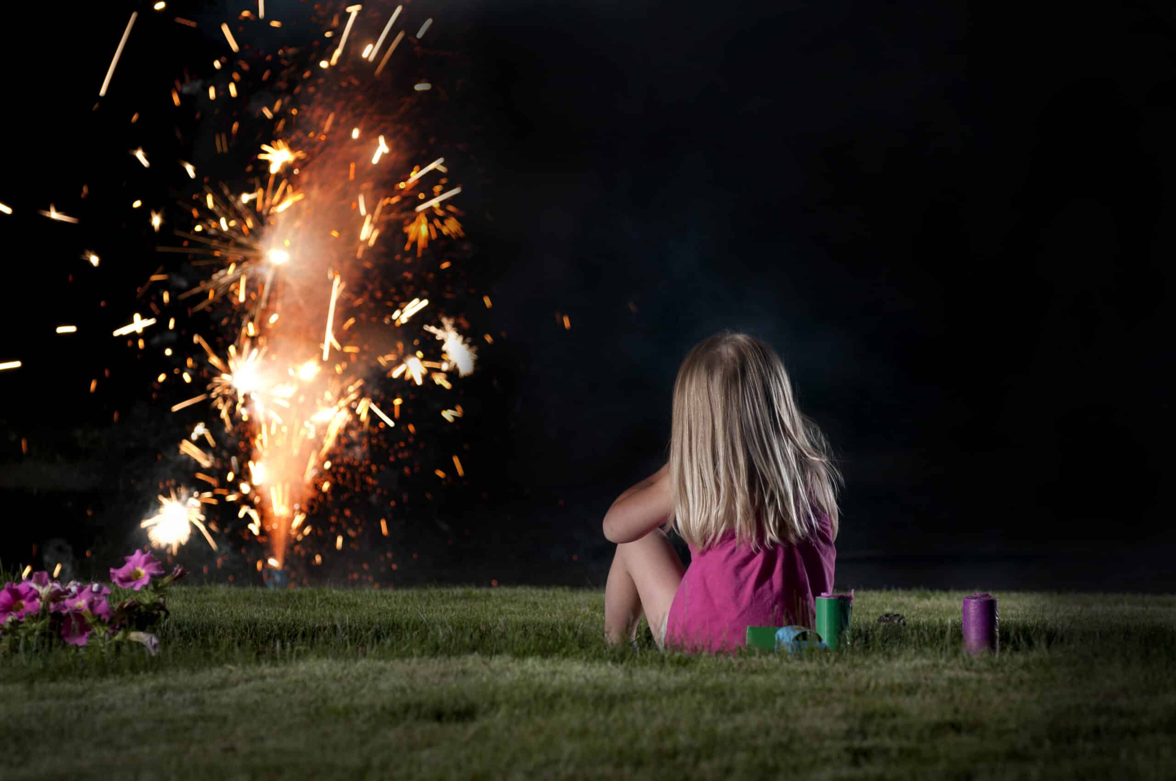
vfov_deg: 7.5
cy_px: 390
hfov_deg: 11.2
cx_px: 588
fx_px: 5970
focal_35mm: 183
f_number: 5
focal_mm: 122
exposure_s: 1/60
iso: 200
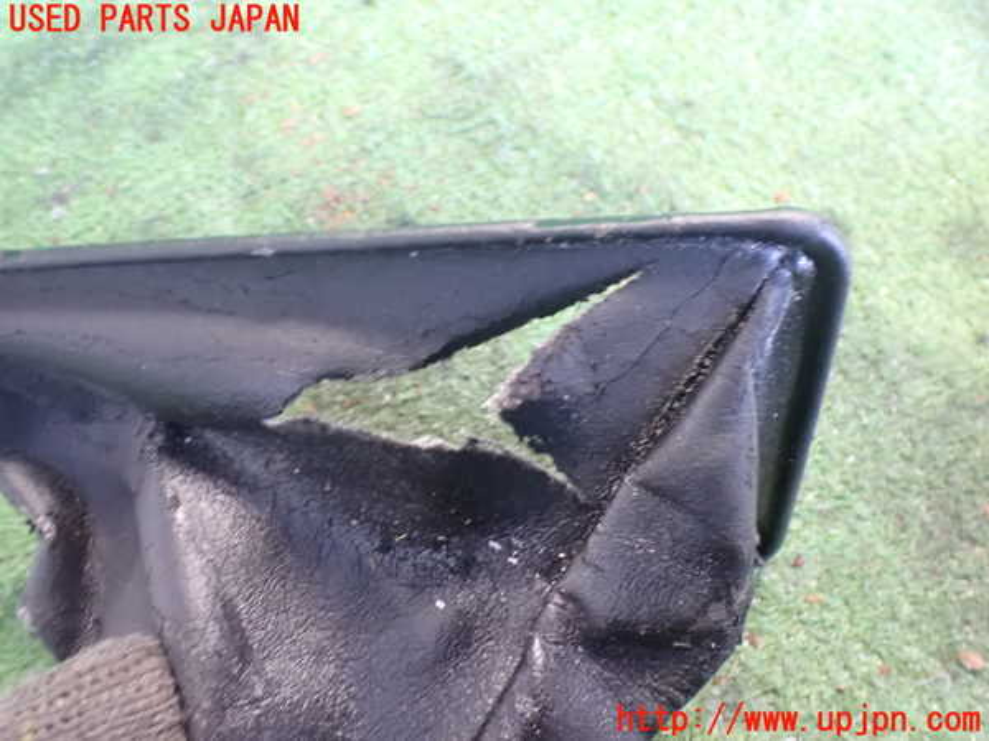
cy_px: 370
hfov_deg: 60.0
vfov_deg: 46.8
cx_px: 494
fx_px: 857
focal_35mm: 30
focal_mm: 5.4
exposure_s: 1/30
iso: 1600
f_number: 2.3
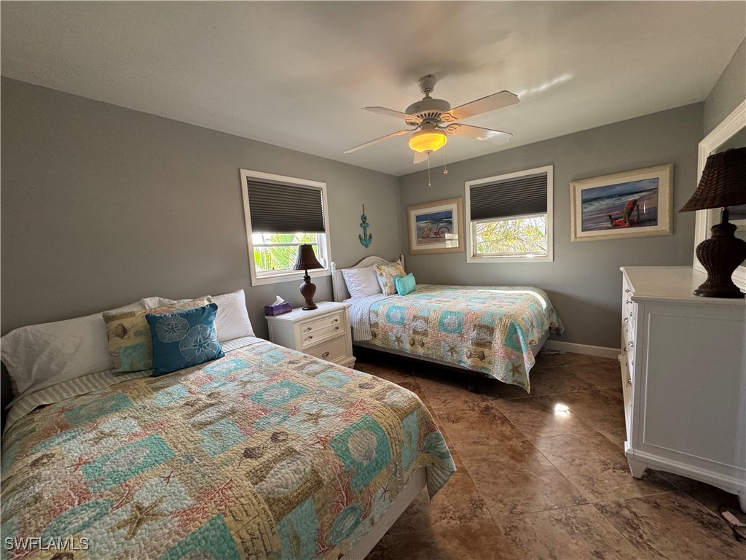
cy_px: 280
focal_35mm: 14
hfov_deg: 102.1
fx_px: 302
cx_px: 373
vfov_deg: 85.7
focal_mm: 2.22
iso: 200
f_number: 2.2
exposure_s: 1/60
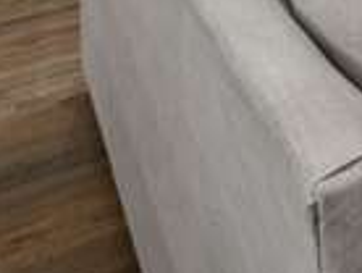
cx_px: 829
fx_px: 838
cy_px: -383
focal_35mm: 80
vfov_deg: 13.5
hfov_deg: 15.6
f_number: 9
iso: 400
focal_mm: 10
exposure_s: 2
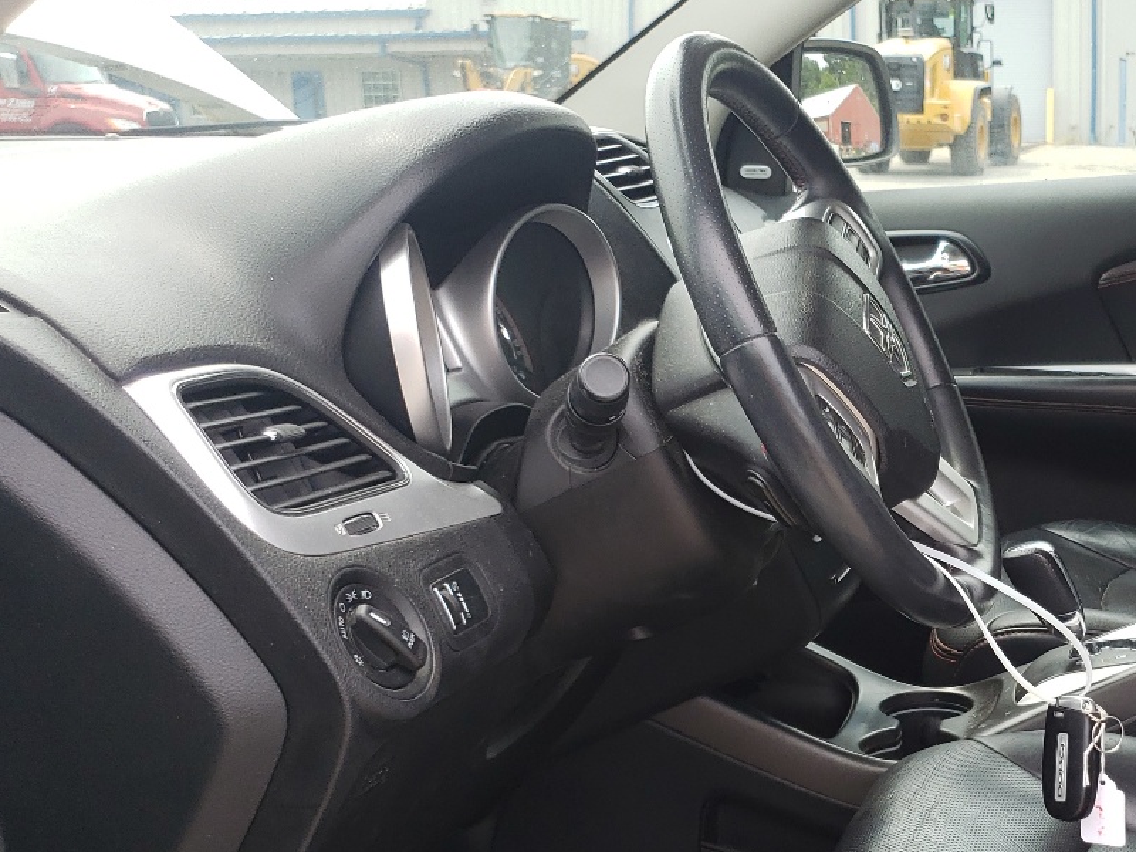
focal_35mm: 52
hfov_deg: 34.5
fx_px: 1706
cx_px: 1054
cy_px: 642
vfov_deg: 27.6
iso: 50
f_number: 1.5
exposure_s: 1/435
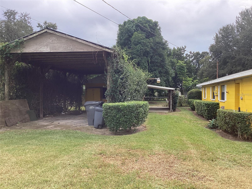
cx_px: 126
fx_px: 226
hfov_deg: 58.4
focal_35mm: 31
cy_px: 94
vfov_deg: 45.4
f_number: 2.4
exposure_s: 1/240
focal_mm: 3.3
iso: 25
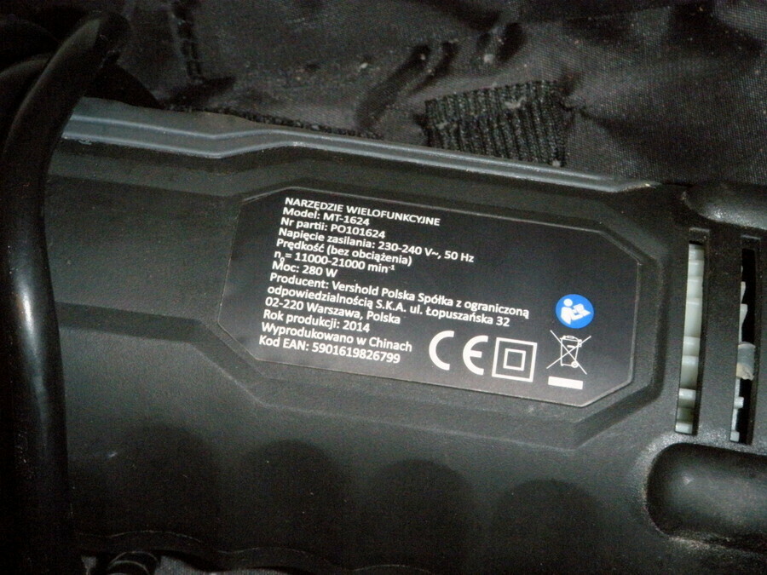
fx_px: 1839
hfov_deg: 23.6
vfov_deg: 17.8
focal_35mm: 83
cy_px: 288
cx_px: 384
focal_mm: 13.9
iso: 400
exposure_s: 1/60
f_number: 8
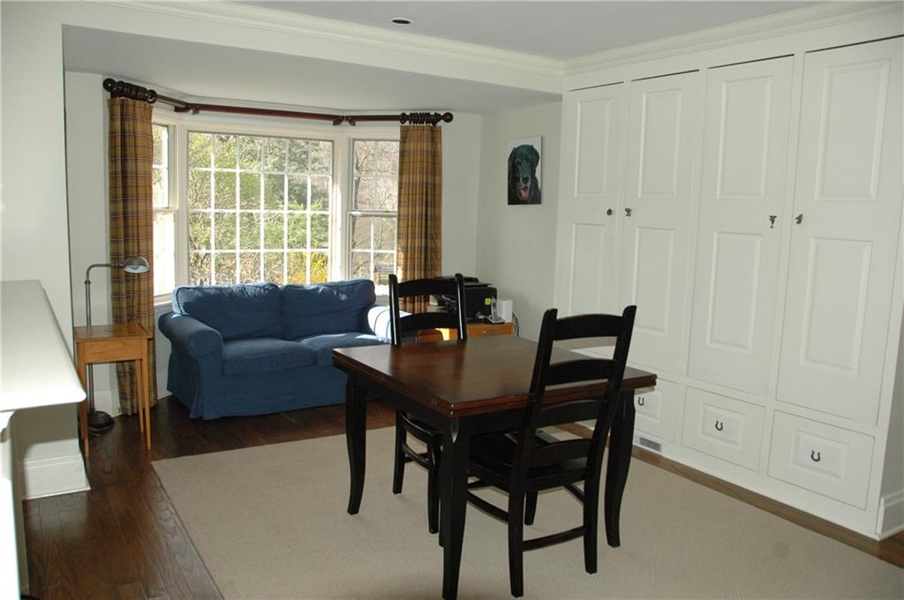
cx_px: 452
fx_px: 677
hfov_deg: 67.4
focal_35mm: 27
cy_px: 300
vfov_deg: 47.8
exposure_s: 1/500
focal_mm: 18
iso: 640
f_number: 5
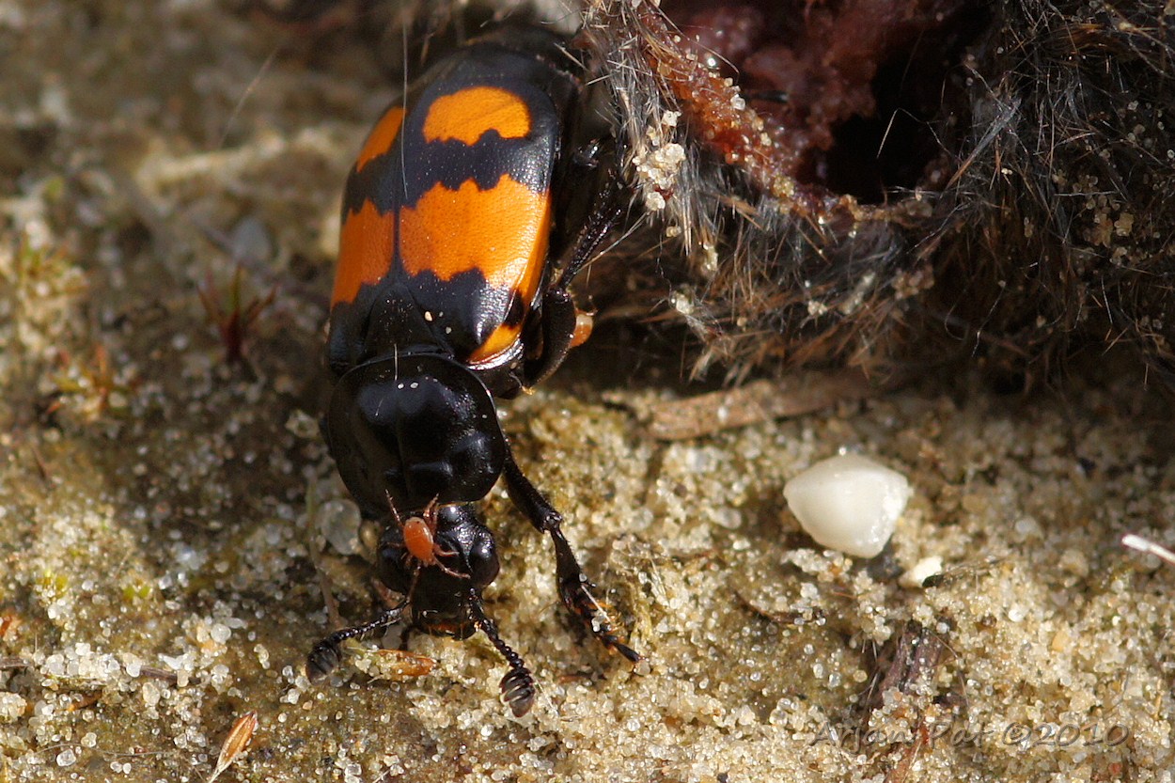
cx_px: 588
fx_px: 5140
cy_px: 392
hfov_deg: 13.0
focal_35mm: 158
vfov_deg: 8.7
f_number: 7.1
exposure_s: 1/500
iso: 200
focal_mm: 105
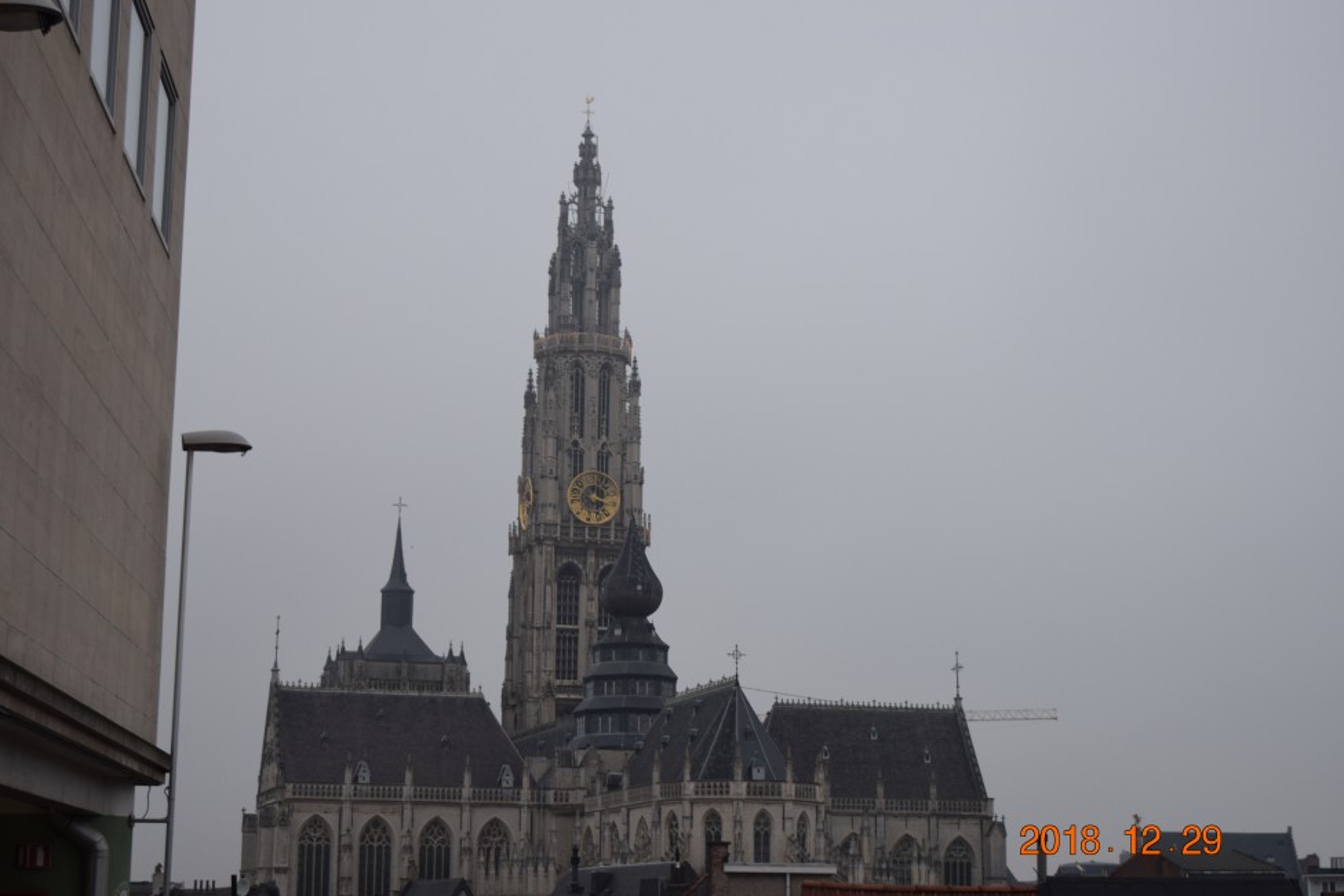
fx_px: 2352
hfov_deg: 31.9
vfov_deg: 21.6
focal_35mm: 63
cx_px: 649
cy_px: 441
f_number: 5
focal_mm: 40
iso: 400
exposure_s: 1/100
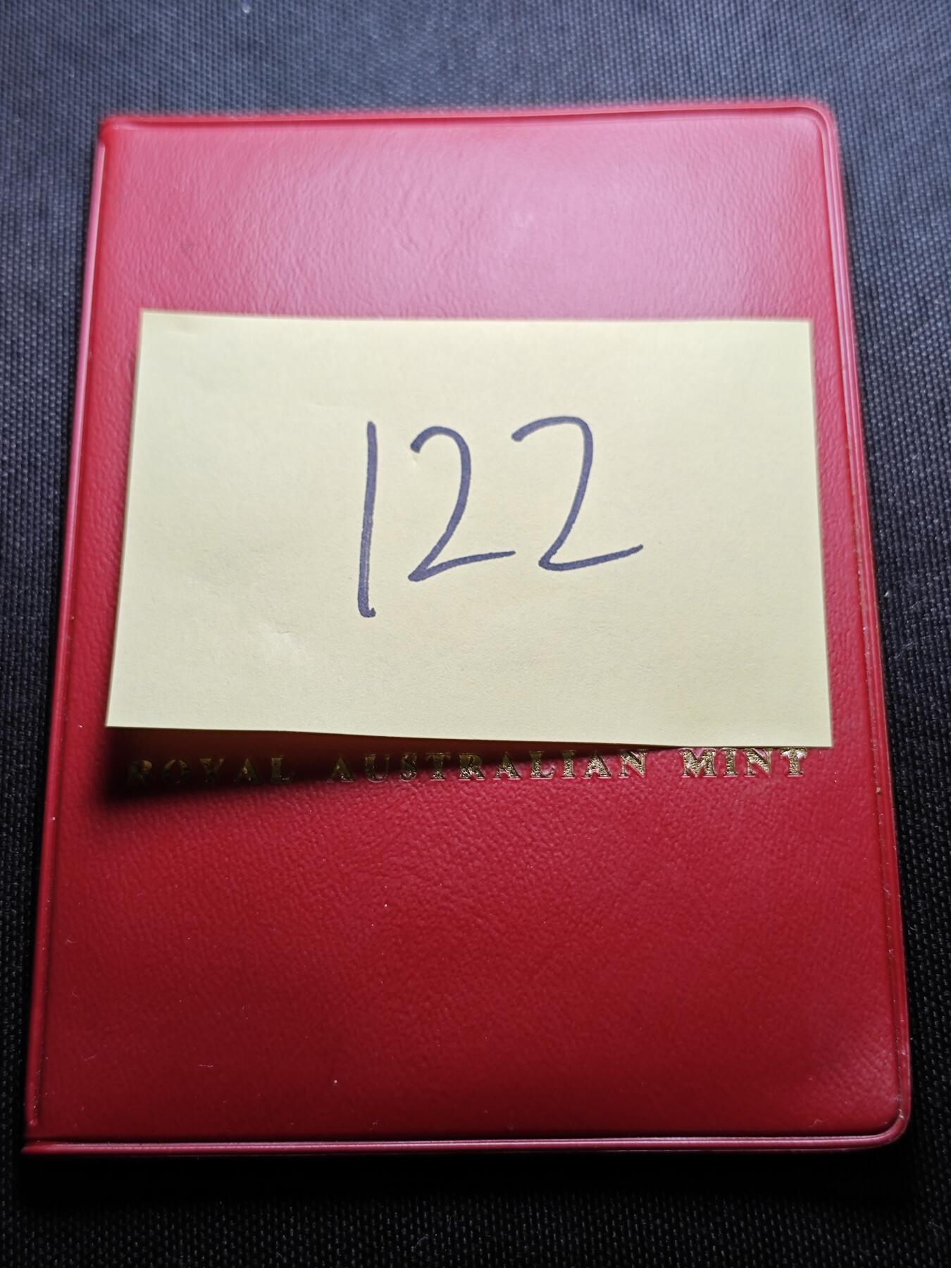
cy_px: 634
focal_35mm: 49
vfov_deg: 38.9
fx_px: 1795
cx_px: 476
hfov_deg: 29.7
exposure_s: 1/100
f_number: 1.6
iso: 80
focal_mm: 5.84
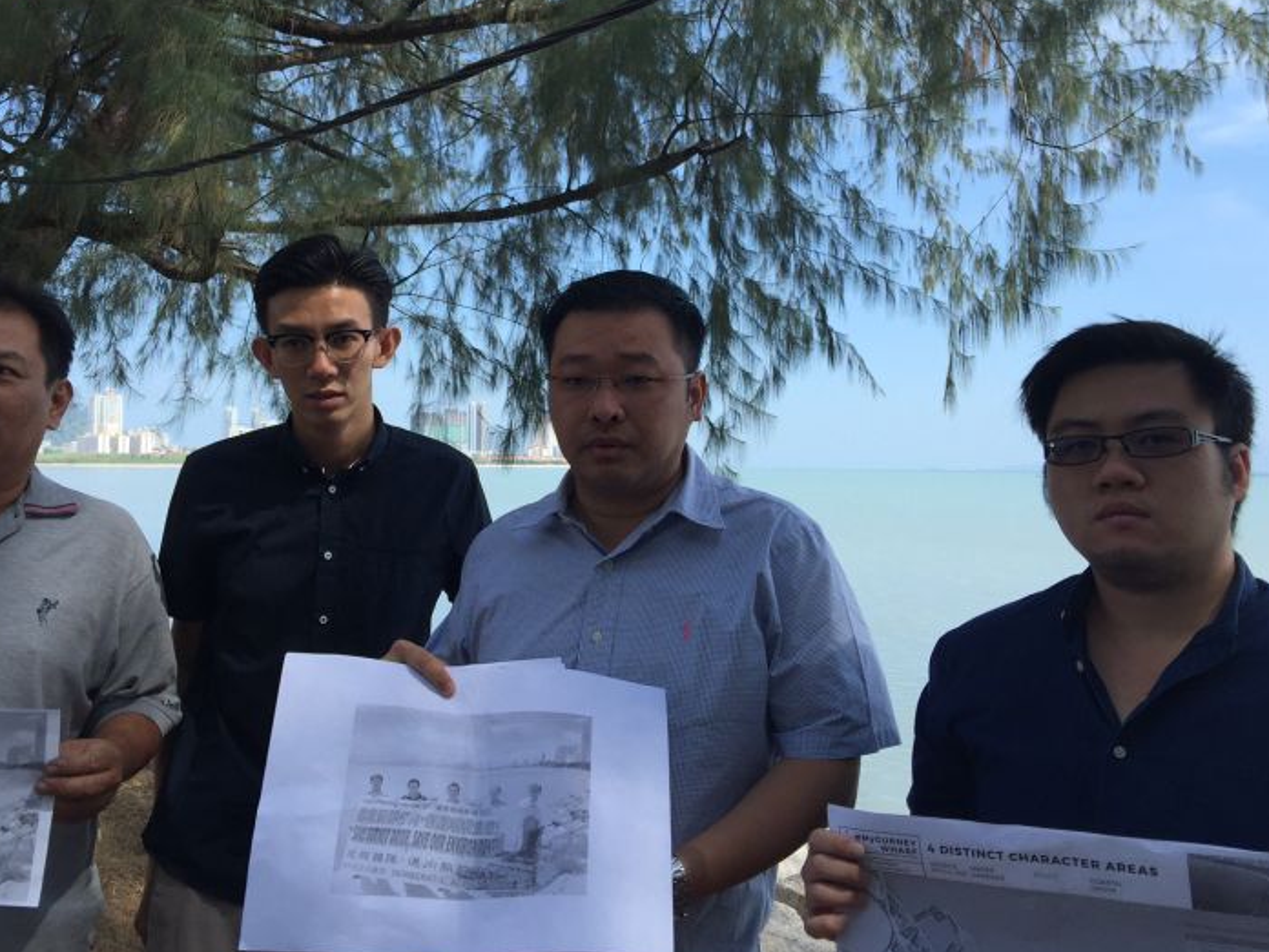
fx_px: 1283
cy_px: 407
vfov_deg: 40.6
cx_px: 574
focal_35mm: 35
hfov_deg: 52.5
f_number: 2.2
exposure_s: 1/1582
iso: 32
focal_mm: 4.15
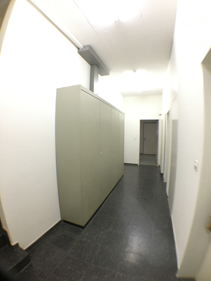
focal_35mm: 29
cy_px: 140
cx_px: 106
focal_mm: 4.15
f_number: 2.2
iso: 200
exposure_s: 1/33
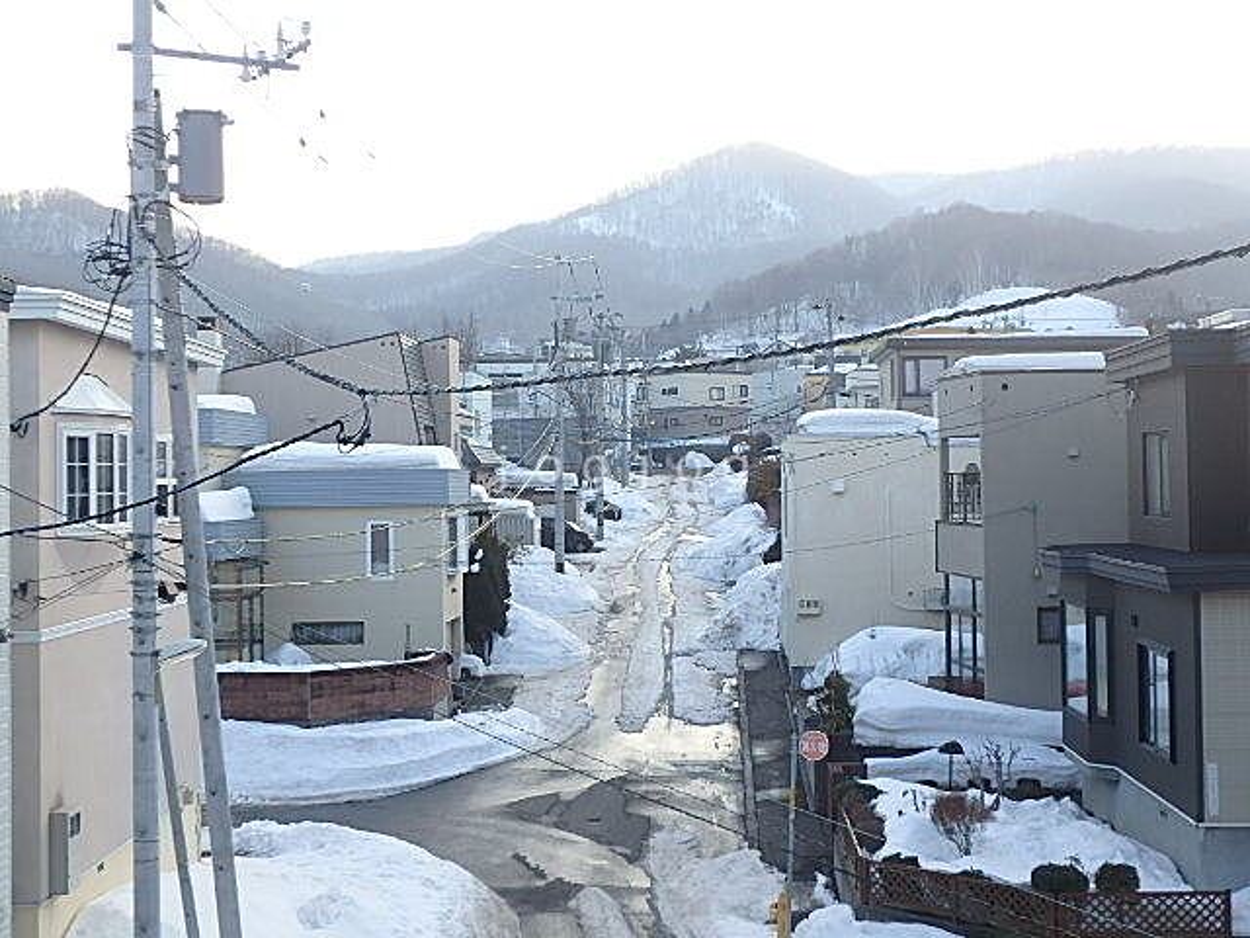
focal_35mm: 45
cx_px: 625
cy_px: 469
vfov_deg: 32.2
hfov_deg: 42.1
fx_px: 1625
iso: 125
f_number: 5.2
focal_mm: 8.1
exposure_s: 1/100
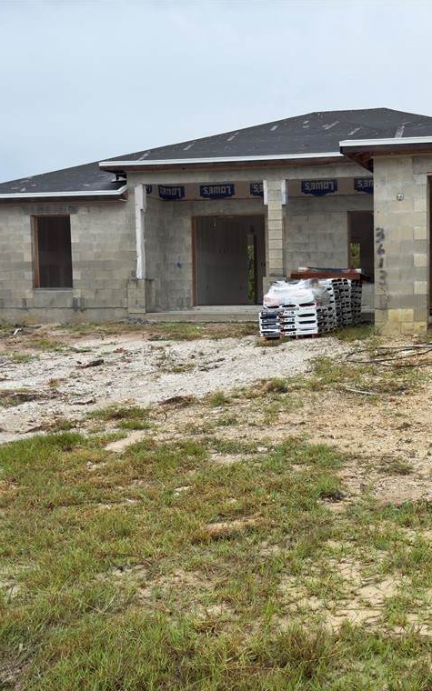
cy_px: 347
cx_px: 355
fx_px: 942
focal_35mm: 50
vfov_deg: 40.3
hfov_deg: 25.3
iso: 64
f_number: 1.78
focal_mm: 6.76
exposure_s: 1/1818
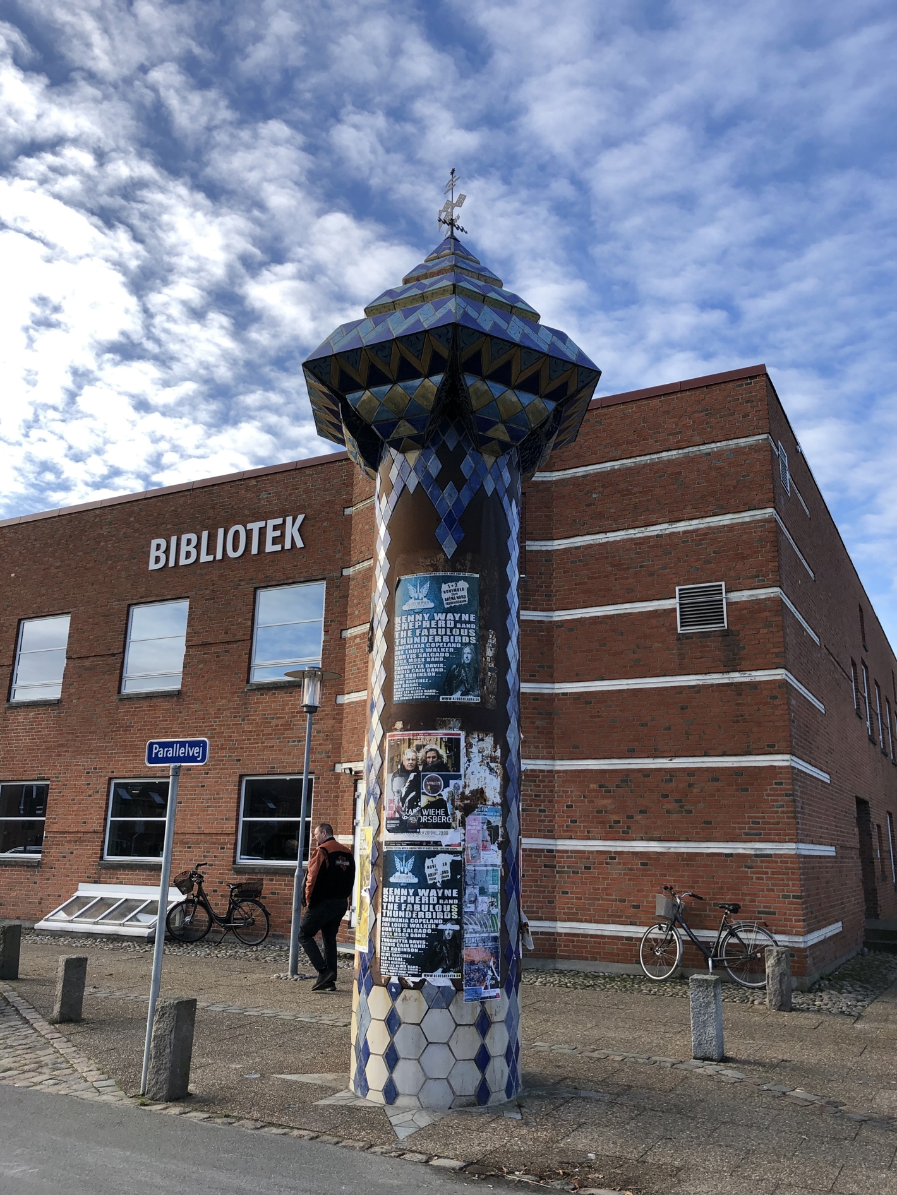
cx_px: 448
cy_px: 598
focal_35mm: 28
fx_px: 967
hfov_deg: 49.8
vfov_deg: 63.4
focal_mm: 4
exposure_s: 1/857
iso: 20
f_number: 1.8
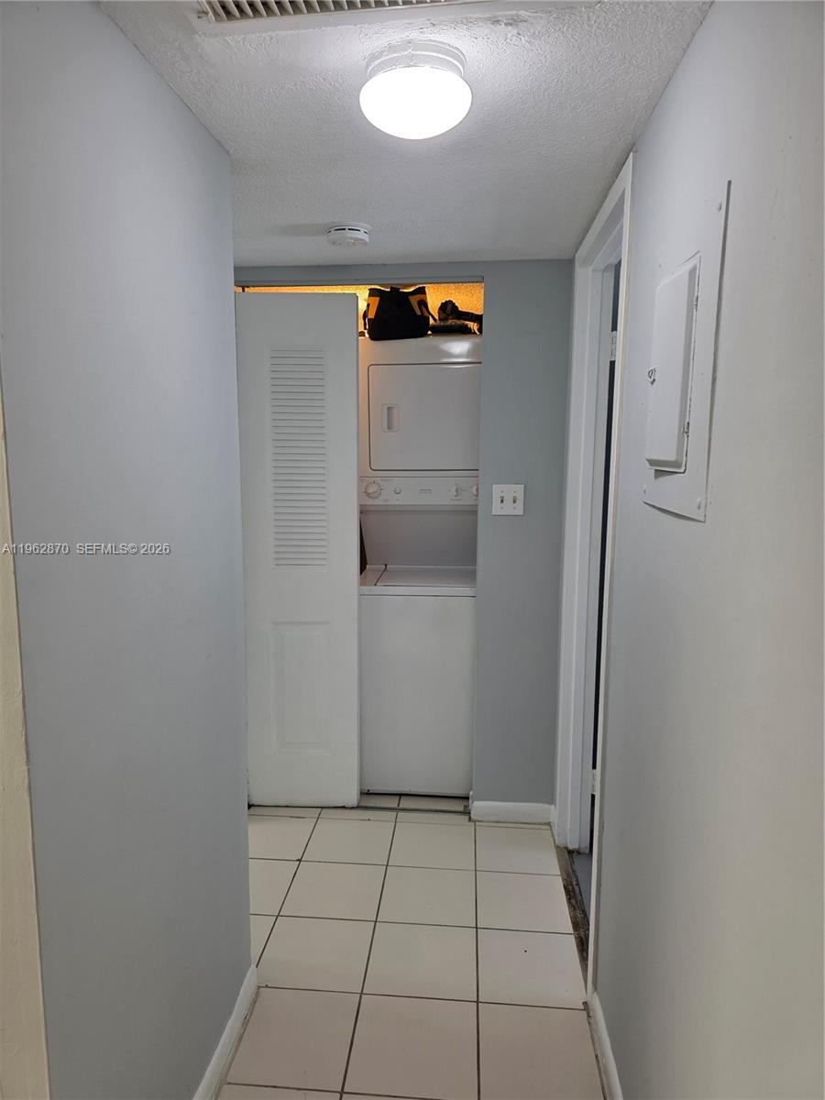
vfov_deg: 73.9
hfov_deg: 58.9
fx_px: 731
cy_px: 550
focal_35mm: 23
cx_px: 412
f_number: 1.7
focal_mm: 6.3
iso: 160
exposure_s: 1/120
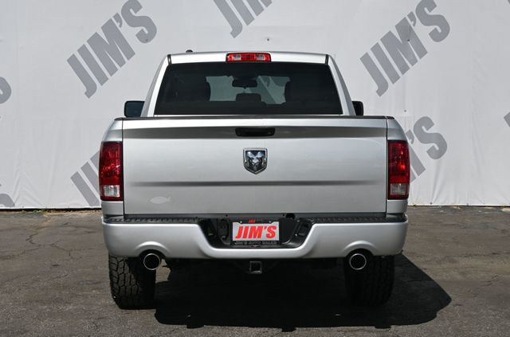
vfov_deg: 23.6
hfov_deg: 35.1
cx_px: 255
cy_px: 168
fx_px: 805
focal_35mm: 57
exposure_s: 1/400
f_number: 7.1
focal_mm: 38
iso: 100
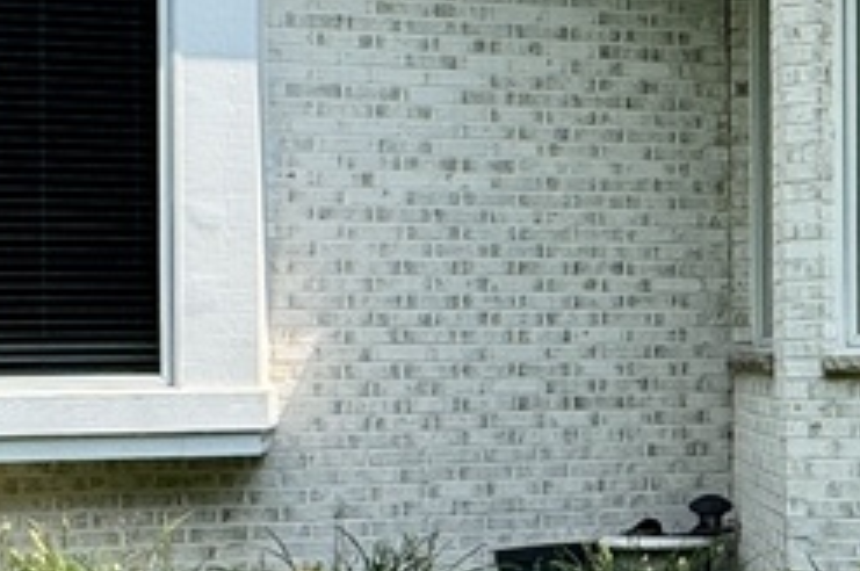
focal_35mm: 85
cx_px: 1400
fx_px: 2028
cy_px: 345
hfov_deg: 19.7
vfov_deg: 16.0
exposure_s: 1/944
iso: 50
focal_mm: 2.22
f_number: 2.2
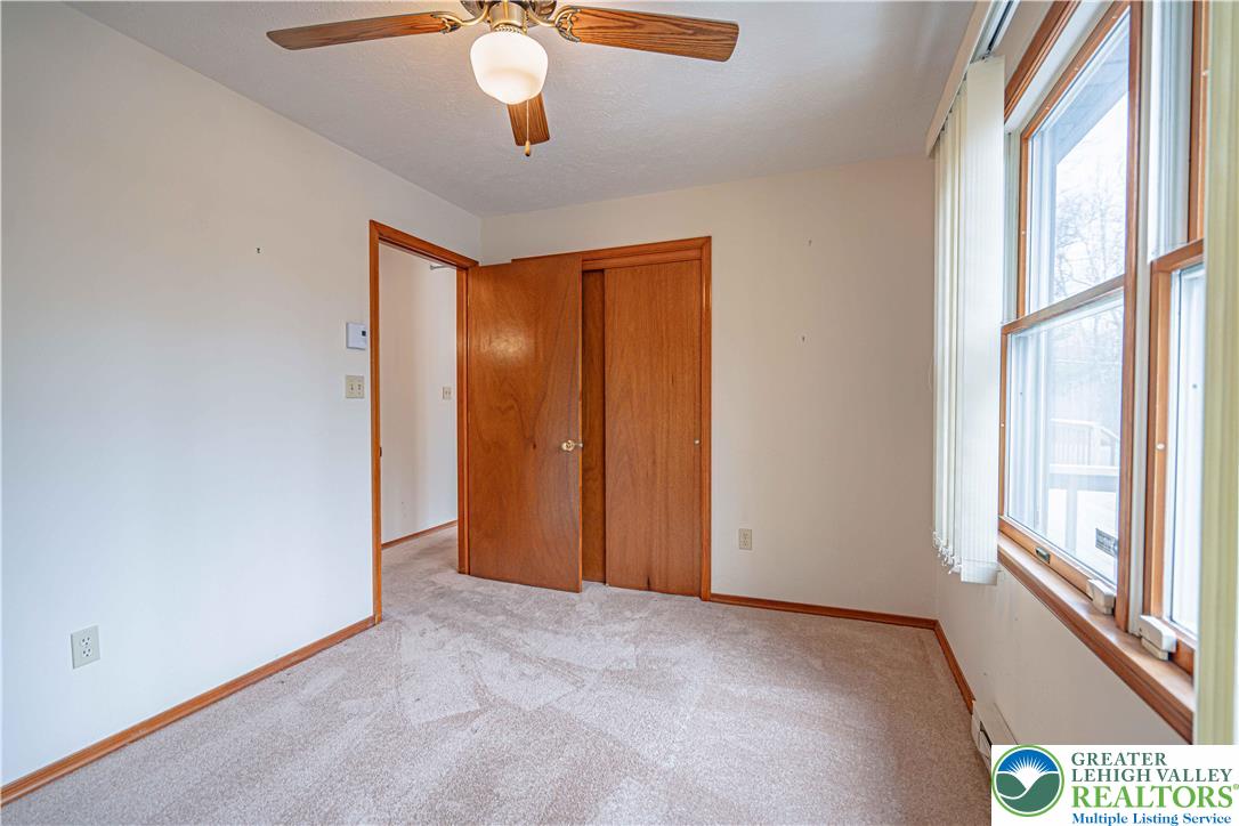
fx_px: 551
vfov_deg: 73.7
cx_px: 620
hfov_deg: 96.7
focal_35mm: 16
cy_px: 413
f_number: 4
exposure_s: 1/320
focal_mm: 16
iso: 640
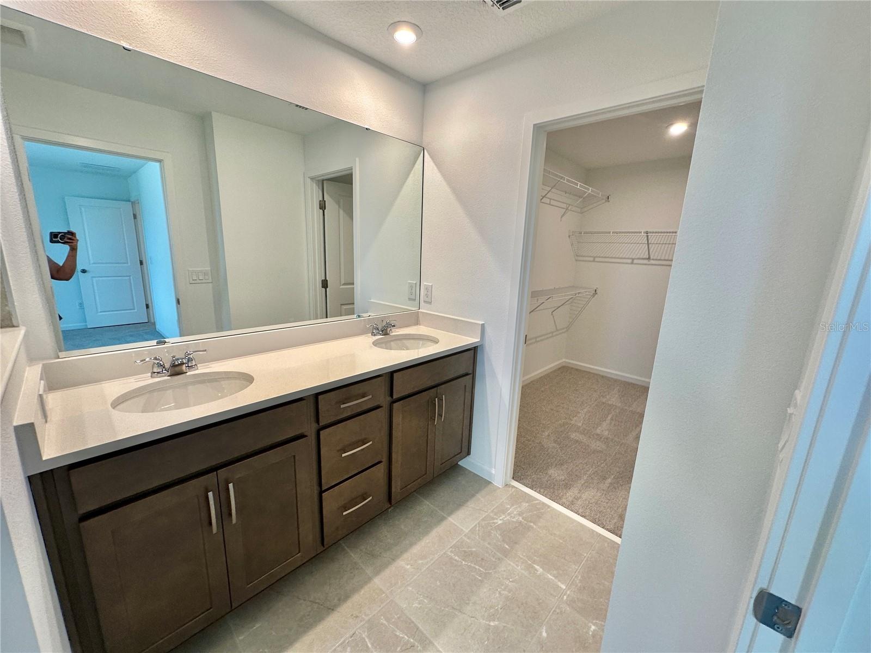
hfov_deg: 102.1
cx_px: 436
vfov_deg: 85.7
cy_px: 326
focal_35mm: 14
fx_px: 352
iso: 100
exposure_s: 1/120
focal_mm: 2.22
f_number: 2.2
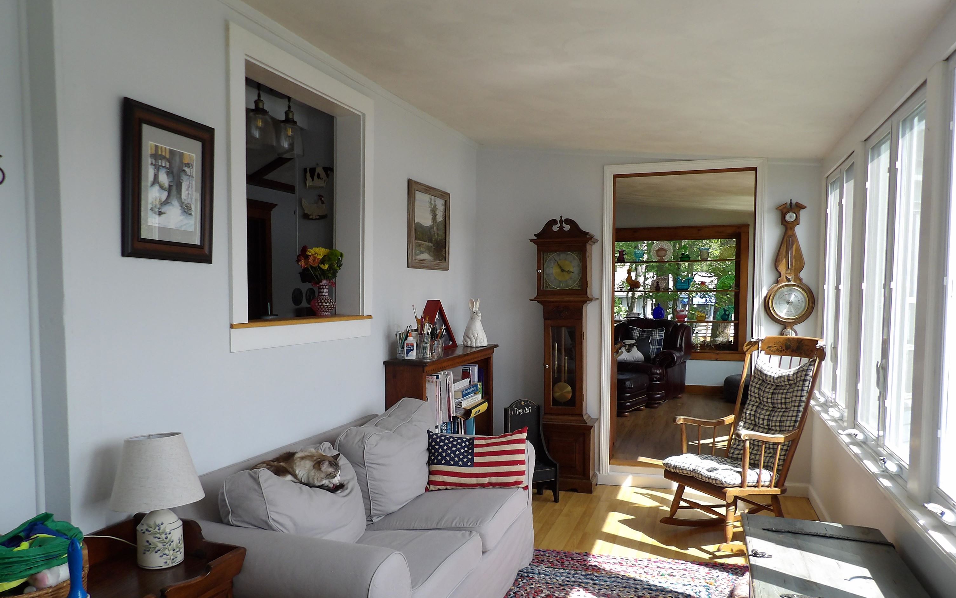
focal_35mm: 26
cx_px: 478
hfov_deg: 70.4
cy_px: 350
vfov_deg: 47.4
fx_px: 677
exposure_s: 1/164
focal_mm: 4.3
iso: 100
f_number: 2.8
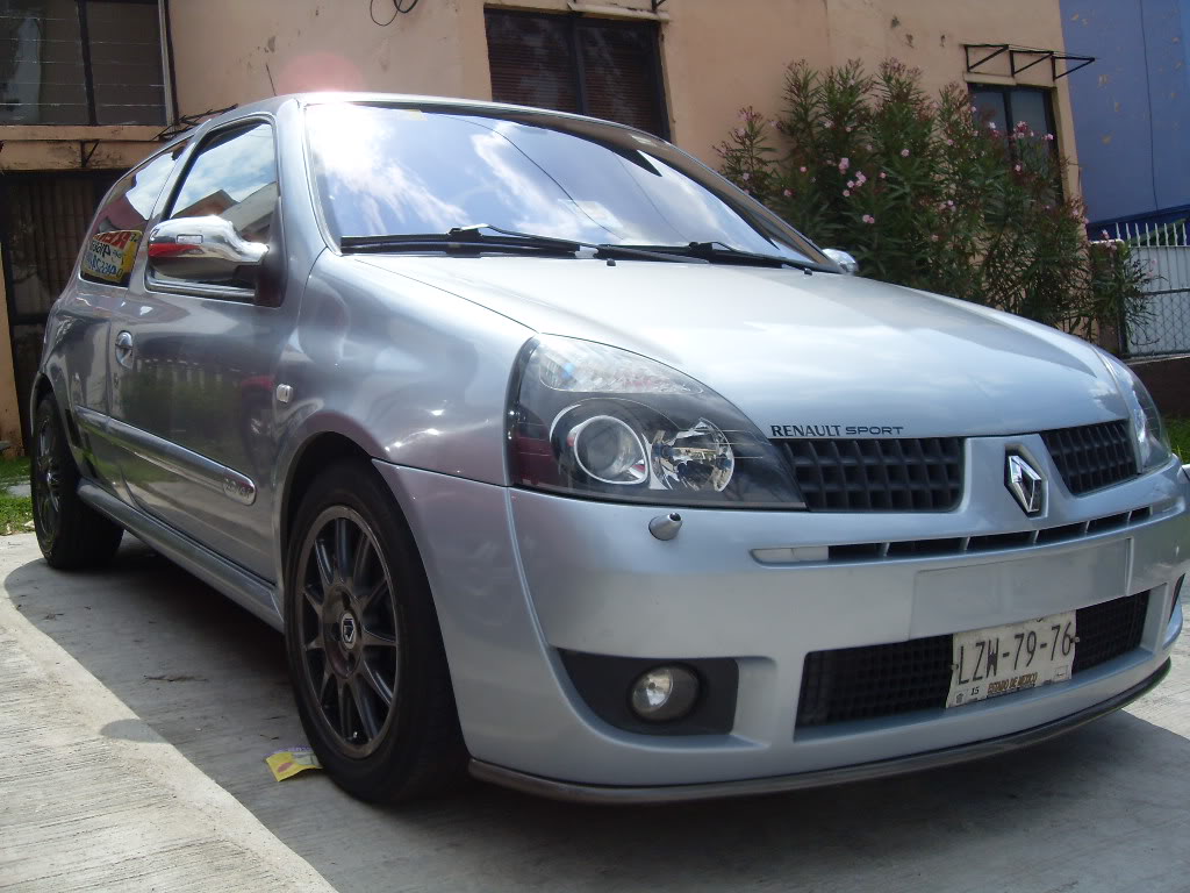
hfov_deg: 50.1
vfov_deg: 38.7
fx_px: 1272
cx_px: 595
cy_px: 446
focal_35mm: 37
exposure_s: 1/250
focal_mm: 6.3
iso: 80
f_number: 7
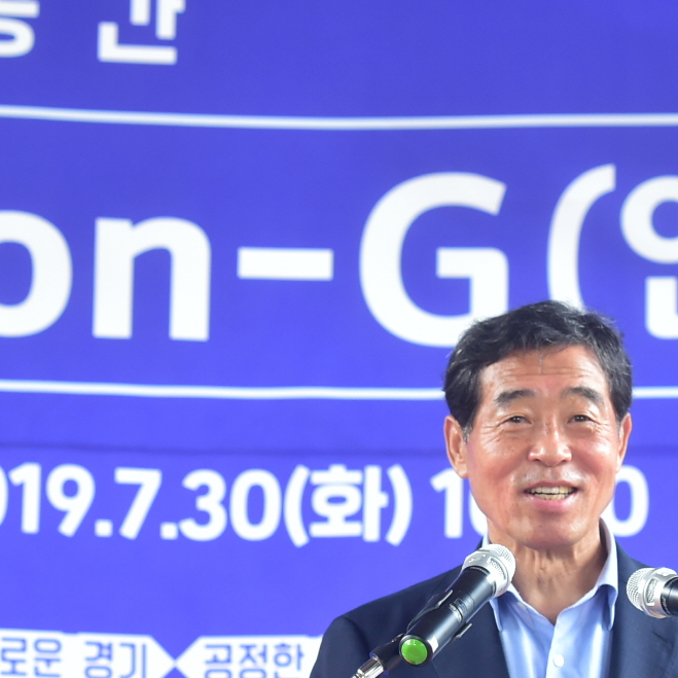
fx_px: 5429
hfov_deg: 7.1
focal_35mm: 245
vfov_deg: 7.1
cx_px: 229
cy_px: 542
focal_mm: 95
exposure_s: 1/250
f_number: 4.5
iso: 1250
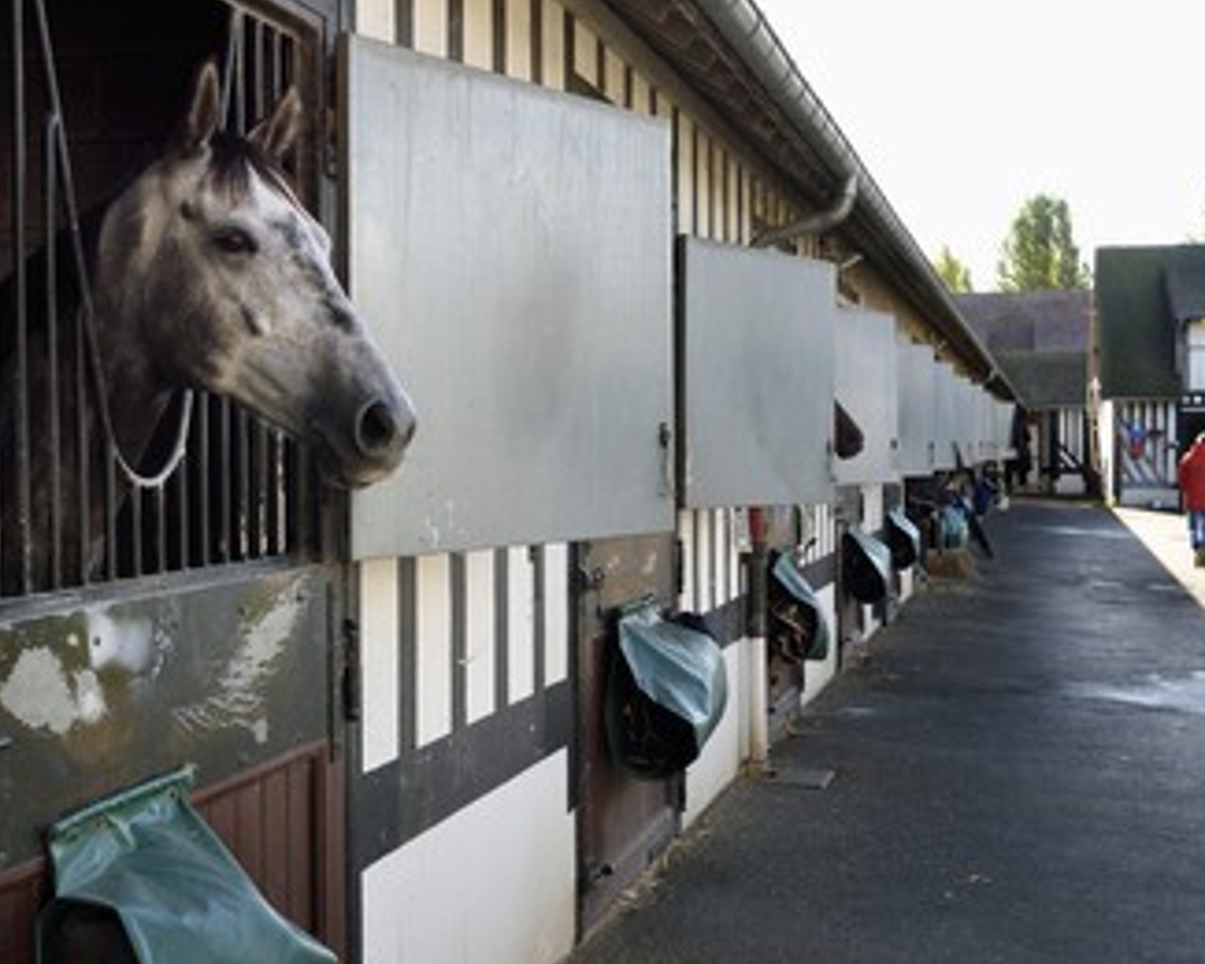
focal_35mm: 51
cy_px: 452
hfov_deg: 36.6
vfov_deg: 29.7
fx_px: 1819
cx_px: 571
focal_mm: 42
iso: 200
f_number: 13
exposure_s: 1/60
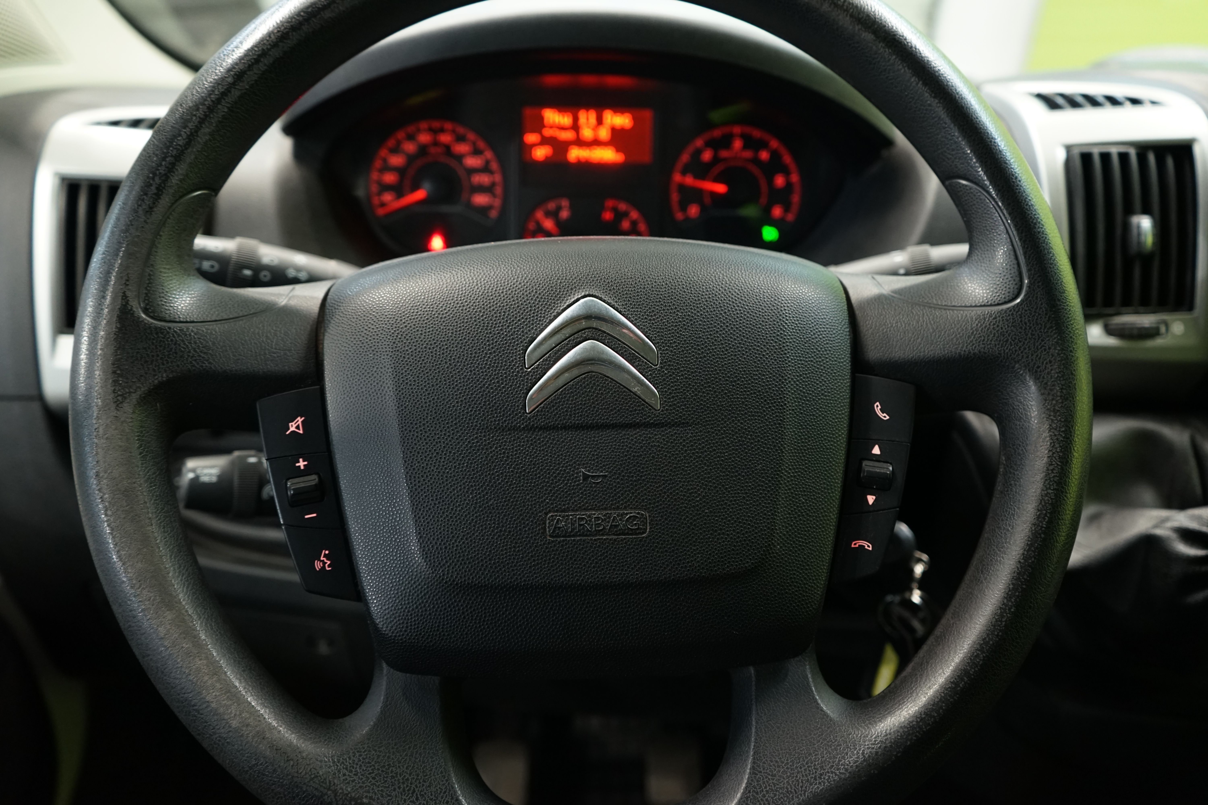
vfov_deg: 46.4
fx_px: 939
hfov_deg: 65.5
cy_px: 402
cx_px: 604
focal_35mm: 28
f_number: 4
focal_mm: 28
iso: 1600
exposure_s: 1/30
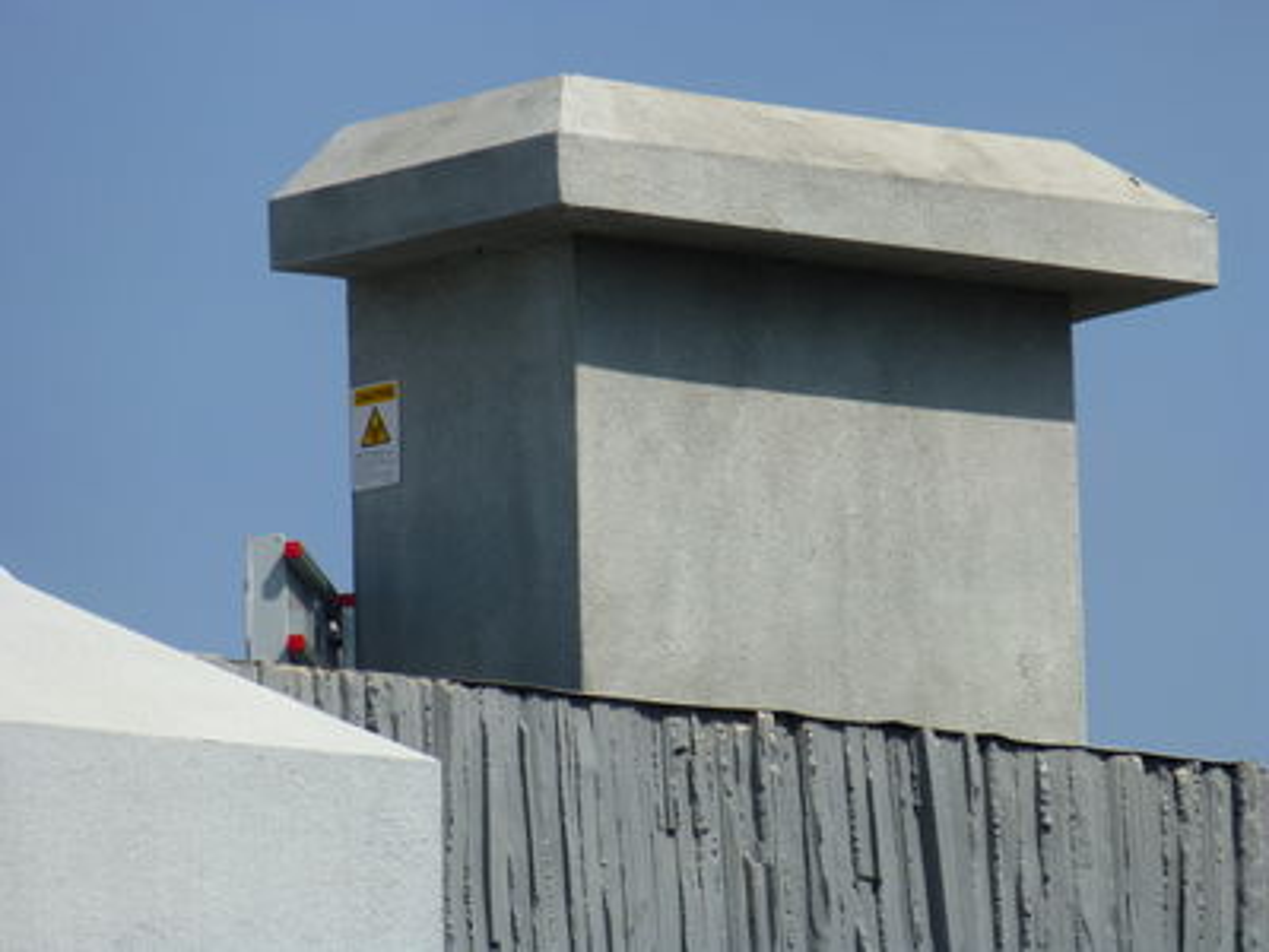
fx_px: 16717
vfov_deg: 3.3
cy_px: 476
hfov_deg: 4.3
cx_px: 634
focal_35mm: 456
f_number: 6.3
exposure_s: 1/500
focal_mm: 81.7
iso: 100
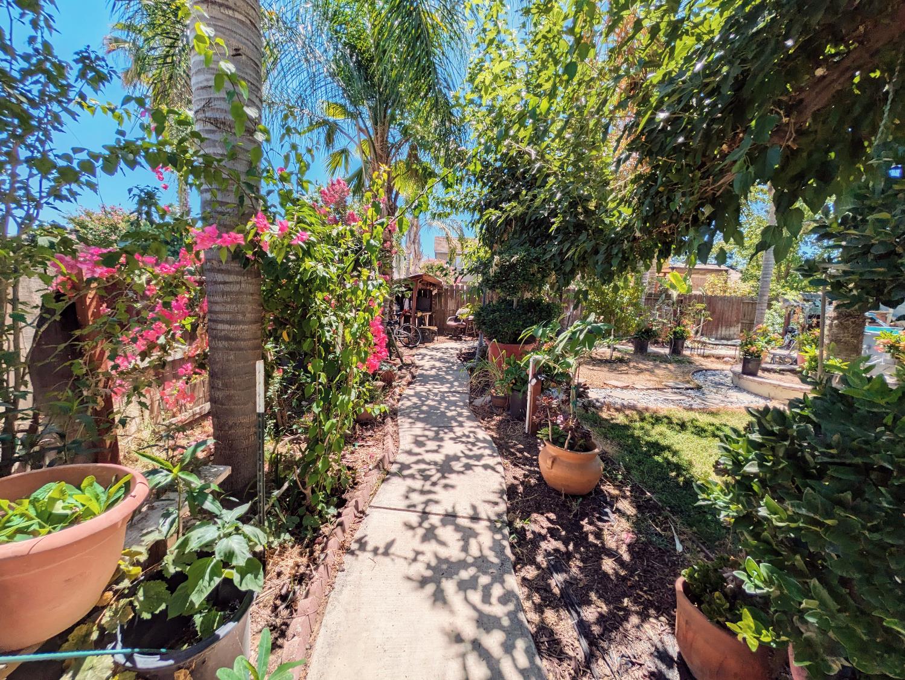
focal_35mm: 14
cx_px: 452
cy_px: 340
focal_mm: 1.83
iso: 47
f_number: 2.2
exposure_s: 1/1355
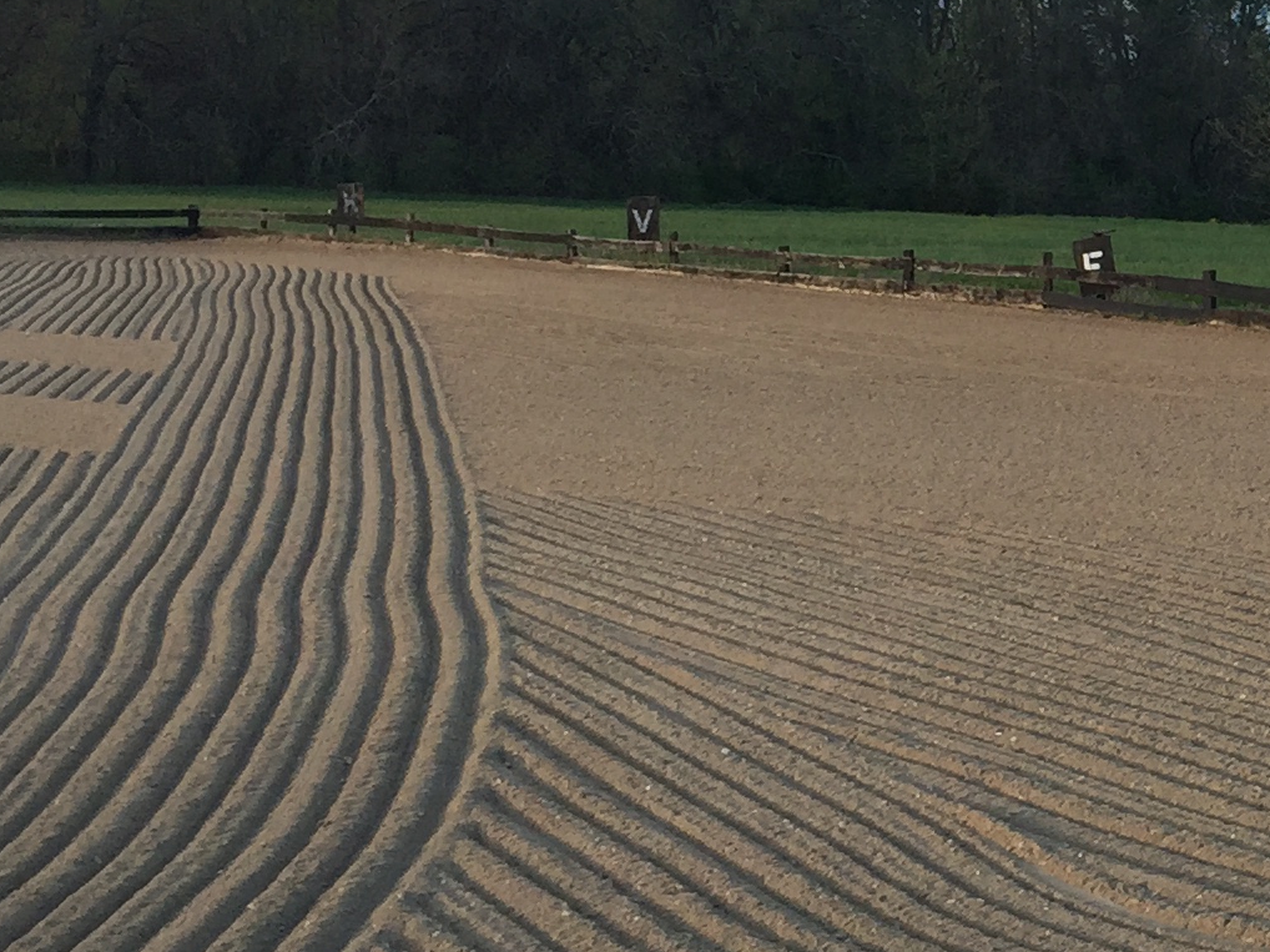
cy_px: 396
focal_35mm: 93
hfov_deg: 19.5
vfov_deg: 15.9
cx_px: 1622
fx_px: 3411
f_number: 2.2
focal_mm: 4.15
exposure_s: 1/430
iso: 32
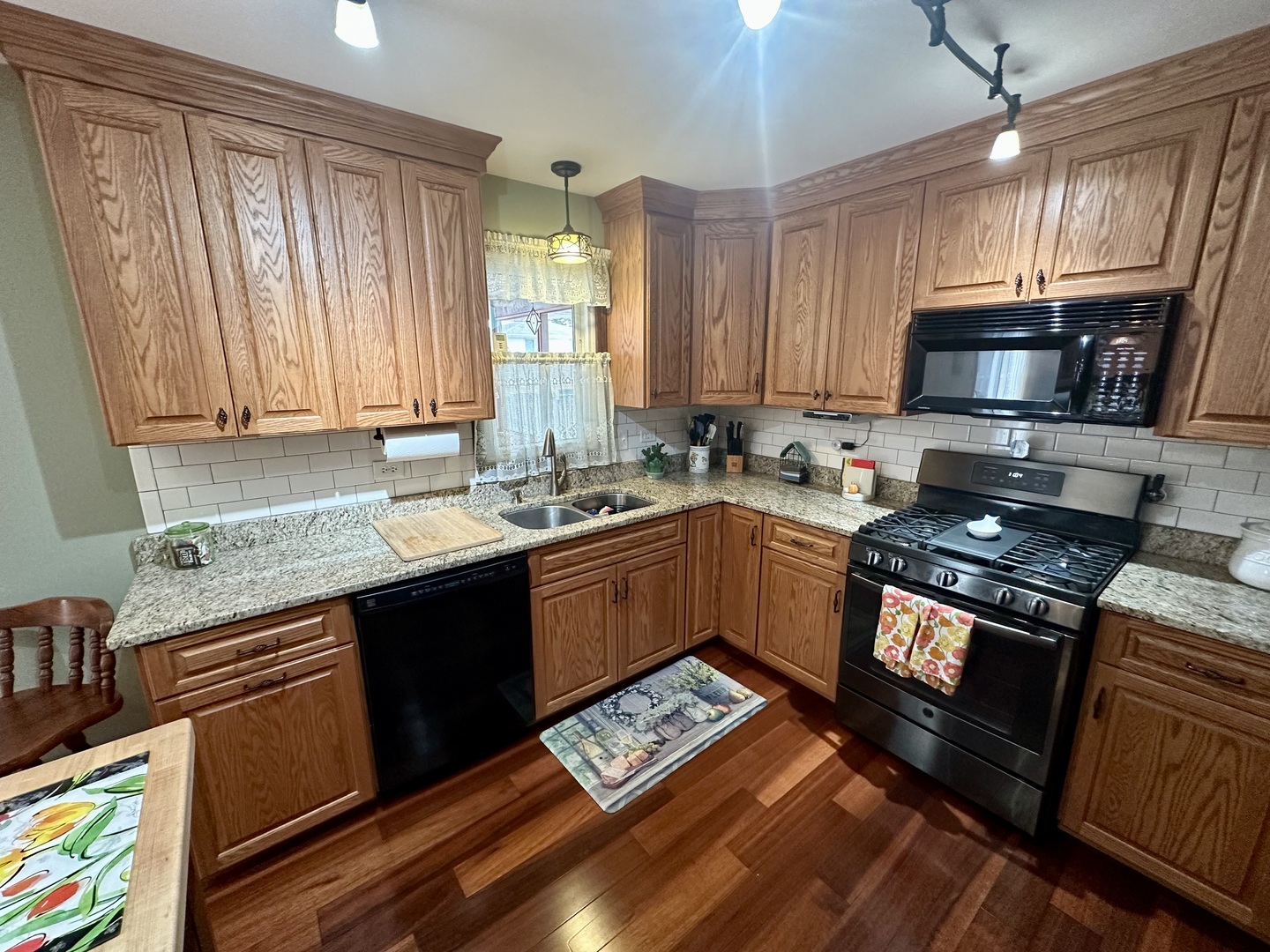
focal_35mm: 14
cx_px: 635
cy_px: 476
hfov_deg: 102.1
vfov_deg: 85.7
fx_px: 514
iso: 400
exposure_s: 1/60
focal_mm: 2.22
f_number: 2.2
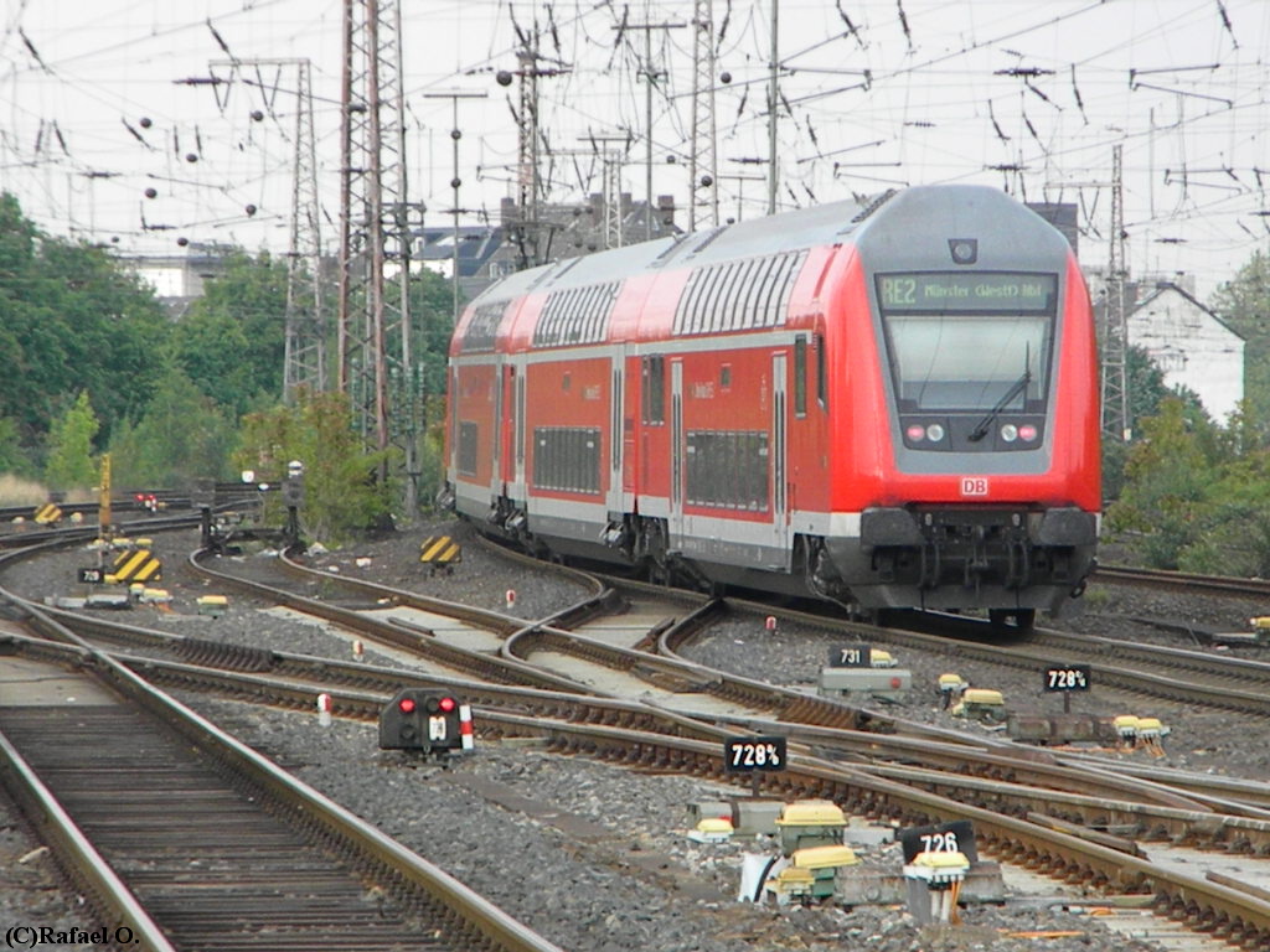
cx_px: 635
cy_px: 476
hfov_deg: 7.1
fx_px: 10199
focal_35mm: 278
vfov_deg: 5.3
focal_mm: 50.4
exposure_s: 1/357
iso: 720
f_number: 5.4
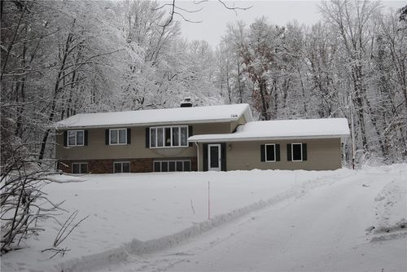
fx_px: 475
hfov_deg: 46.4
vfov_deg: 31.9
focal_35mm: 42
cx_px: 204
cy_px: 136
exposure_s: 1/200
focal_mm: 28
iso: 100
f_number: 7.1
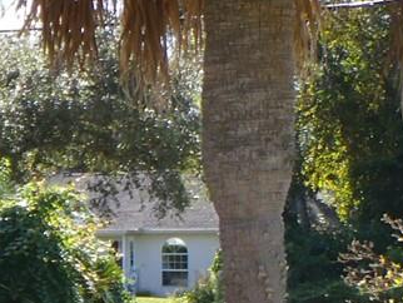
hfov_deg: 12.7
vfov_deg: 10.7
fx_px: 1619
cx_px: -362
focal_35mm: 139
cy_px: 220
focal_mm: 5
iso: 80
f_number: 3.9
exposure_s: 1/200
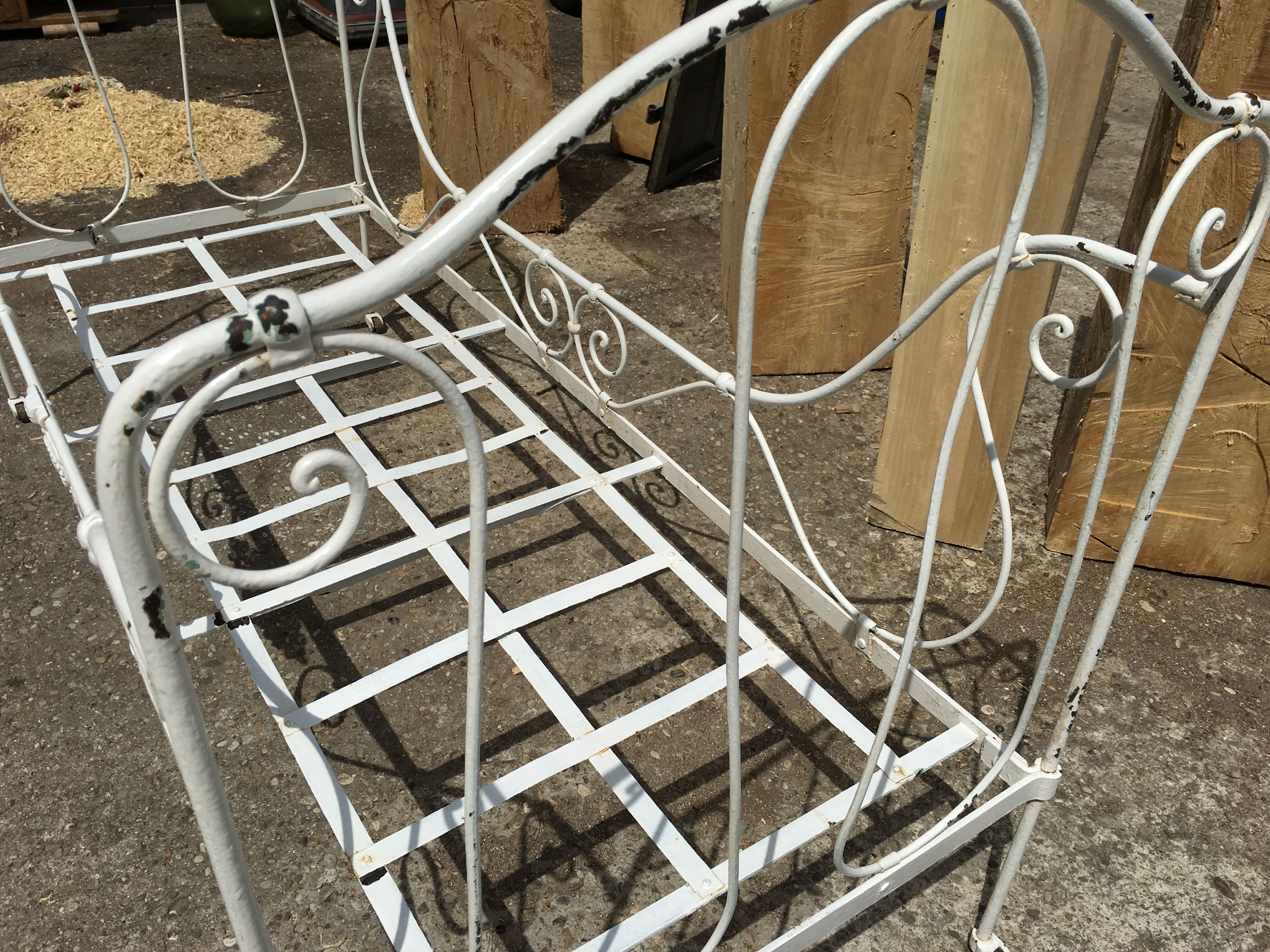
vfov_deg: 48.2
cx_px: 635
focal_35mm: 29
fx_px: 1064
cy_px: 476
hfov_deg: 61.7
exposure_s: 1/5495
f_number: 2.2
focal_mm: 4.15
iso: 25
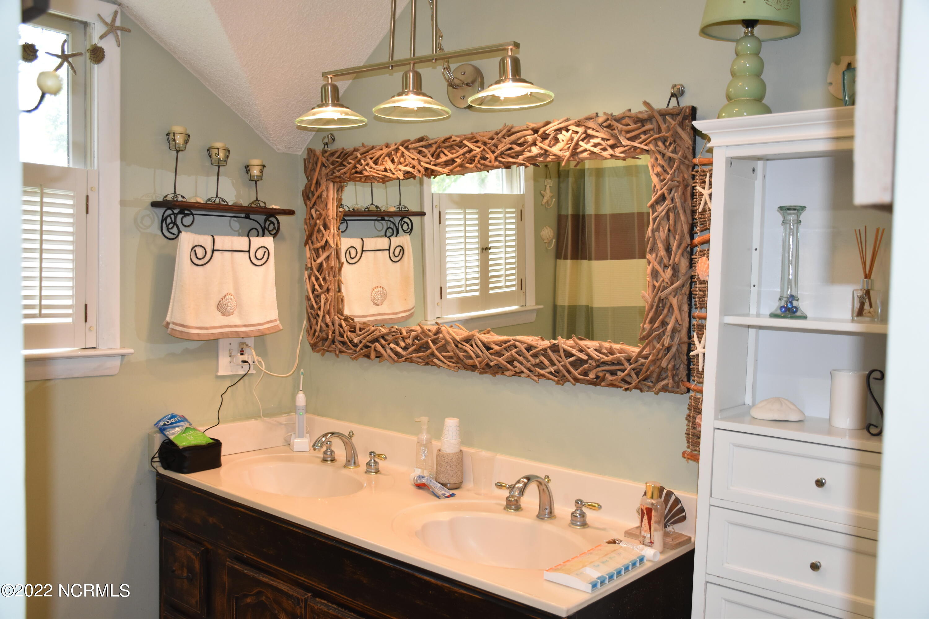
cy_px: 310
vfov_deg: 40.0
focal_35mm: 33
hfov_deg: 57.2
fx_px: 852
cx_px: 464
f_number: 4.5
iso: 800
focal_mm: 22
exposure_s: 1/80
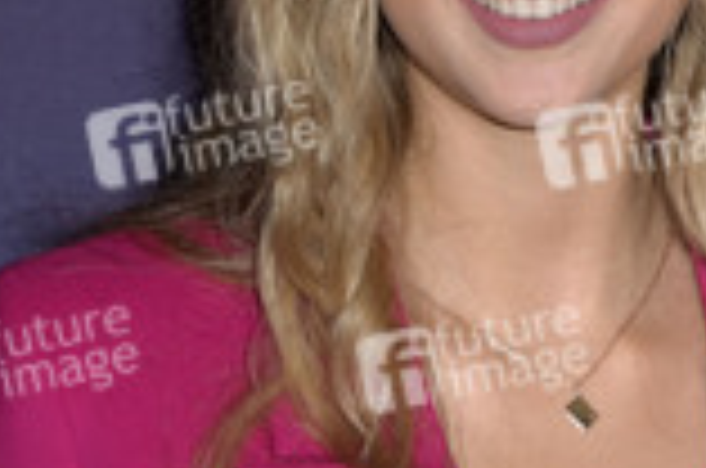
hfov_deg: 9.0
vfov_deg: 6.1
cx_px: 983
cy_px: 22
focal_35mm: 224
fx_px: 4384
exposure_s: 1/250
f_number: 7.1
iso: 320
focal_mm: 78
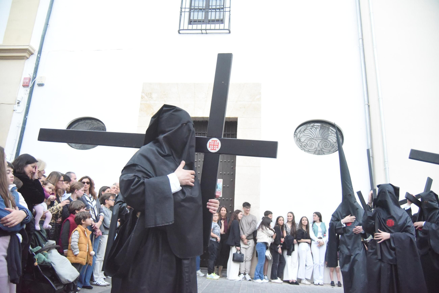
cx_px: 220
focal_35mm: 29
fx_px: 354
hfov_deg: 63.6
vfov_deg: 45.0
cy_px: 146
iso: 11400
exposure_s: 1/125
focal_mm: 29
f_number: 6.3
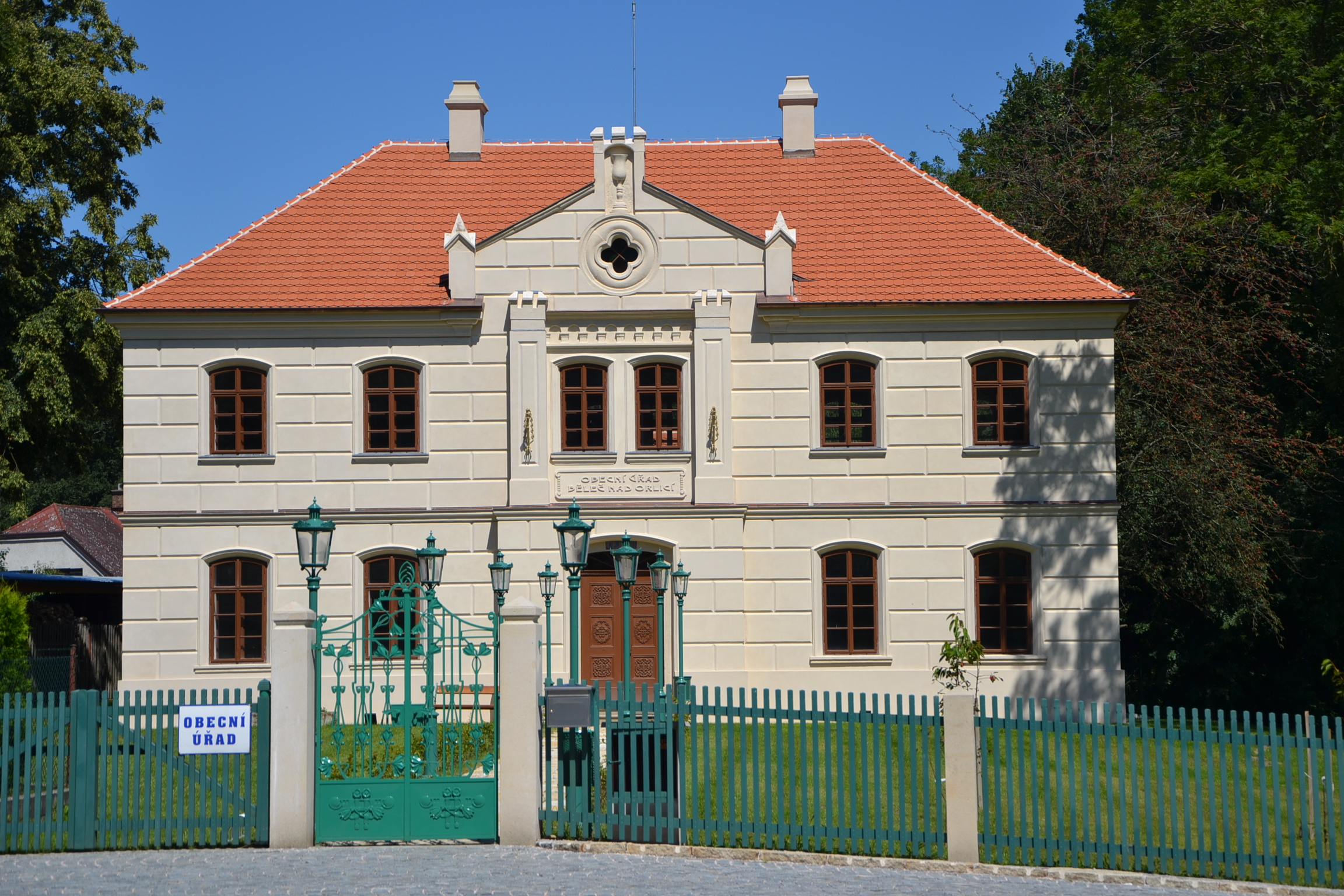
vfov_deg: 14.7
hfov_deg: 21.9
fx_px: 3472
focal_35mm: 93
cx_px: 672
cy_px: 448
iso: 100
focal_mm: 62
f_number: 7.1
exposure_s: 1/800
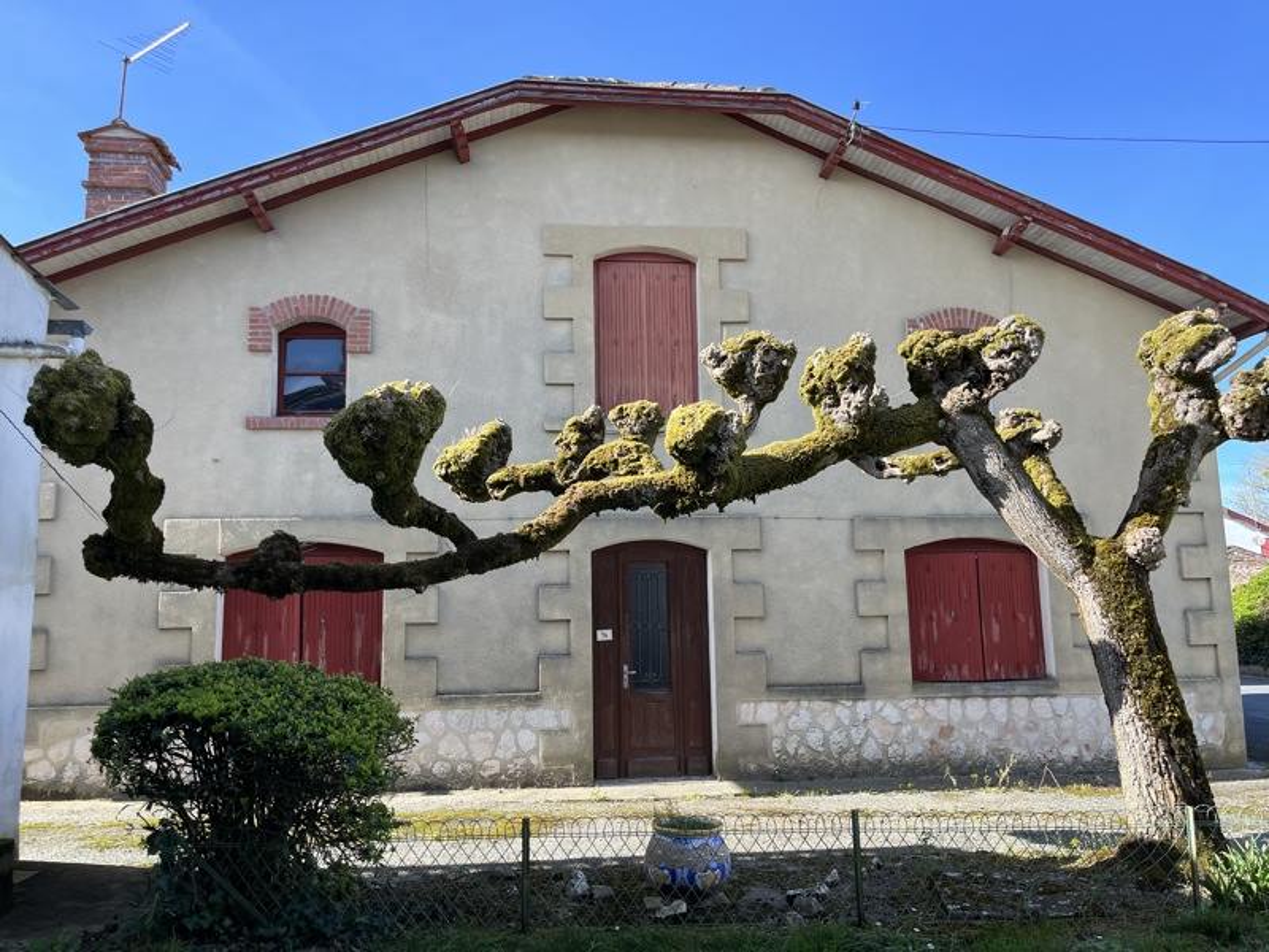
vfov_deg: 53.1
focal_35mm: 26
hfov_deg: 67.3
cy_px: 476
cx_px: 634
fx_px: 953
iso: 50
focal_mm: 5.1
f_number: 1.6
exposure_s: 1/878
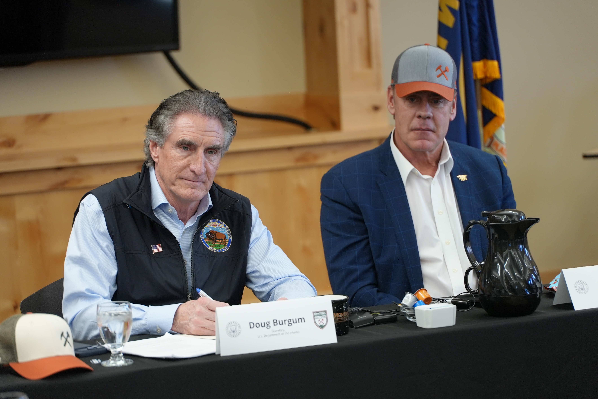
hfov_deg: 15.2
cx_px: 299
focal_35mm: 135
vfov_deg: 10.2
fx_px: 2244
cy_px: 200
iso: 1000
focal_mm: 135
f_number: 4
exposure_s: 1/160
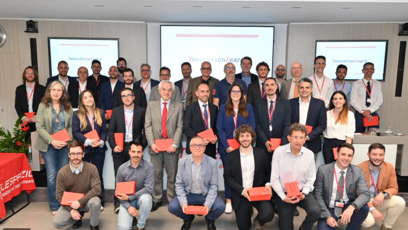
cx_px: 202
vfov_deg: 35.6
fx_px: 357
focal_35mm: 33
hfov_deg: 59.5
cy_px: 131
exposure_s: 1/160
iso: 2000
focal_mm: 30
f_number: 5.6
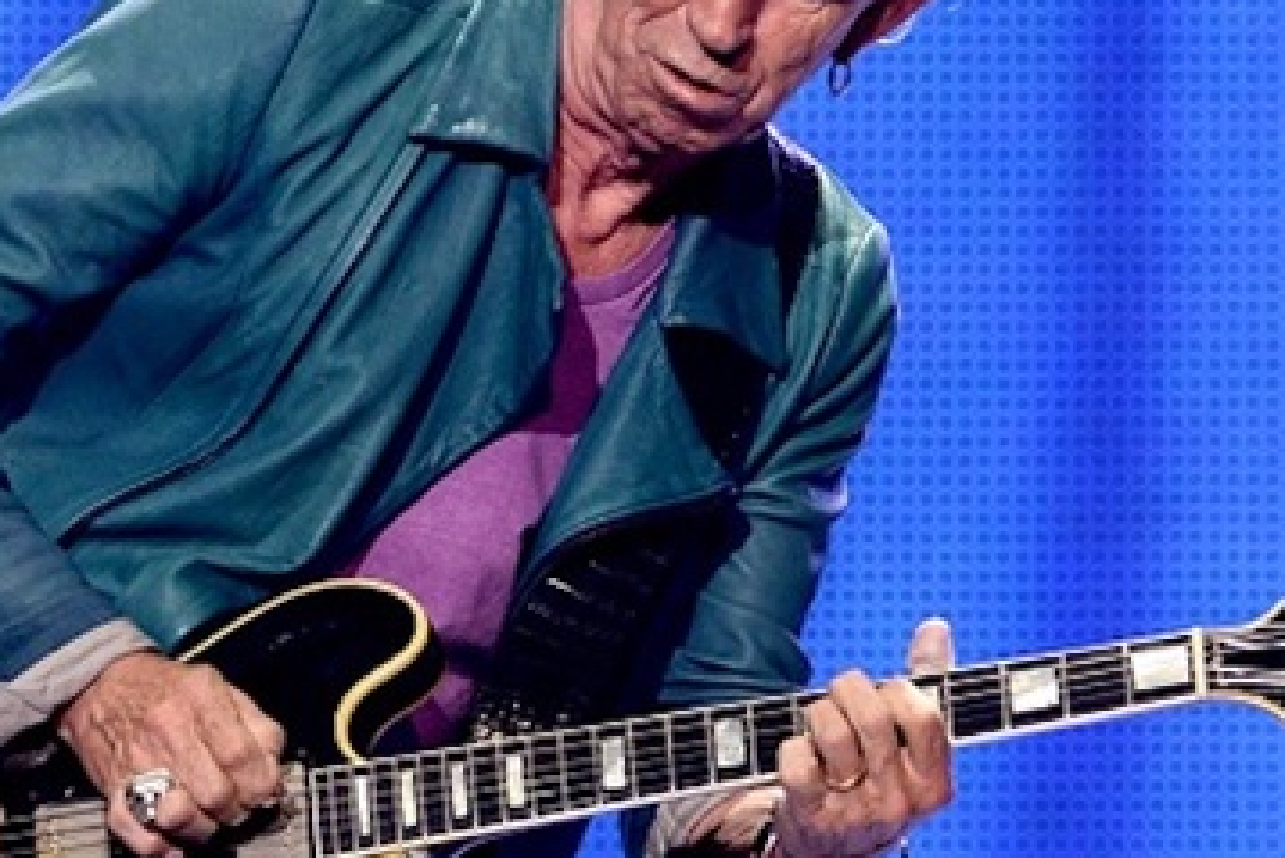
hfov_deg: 4.1
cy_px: 361
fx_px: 17889
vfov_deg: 2.7
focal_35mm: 501
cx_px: 445
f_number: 5
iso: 2500
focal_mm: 280
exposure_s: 1/320
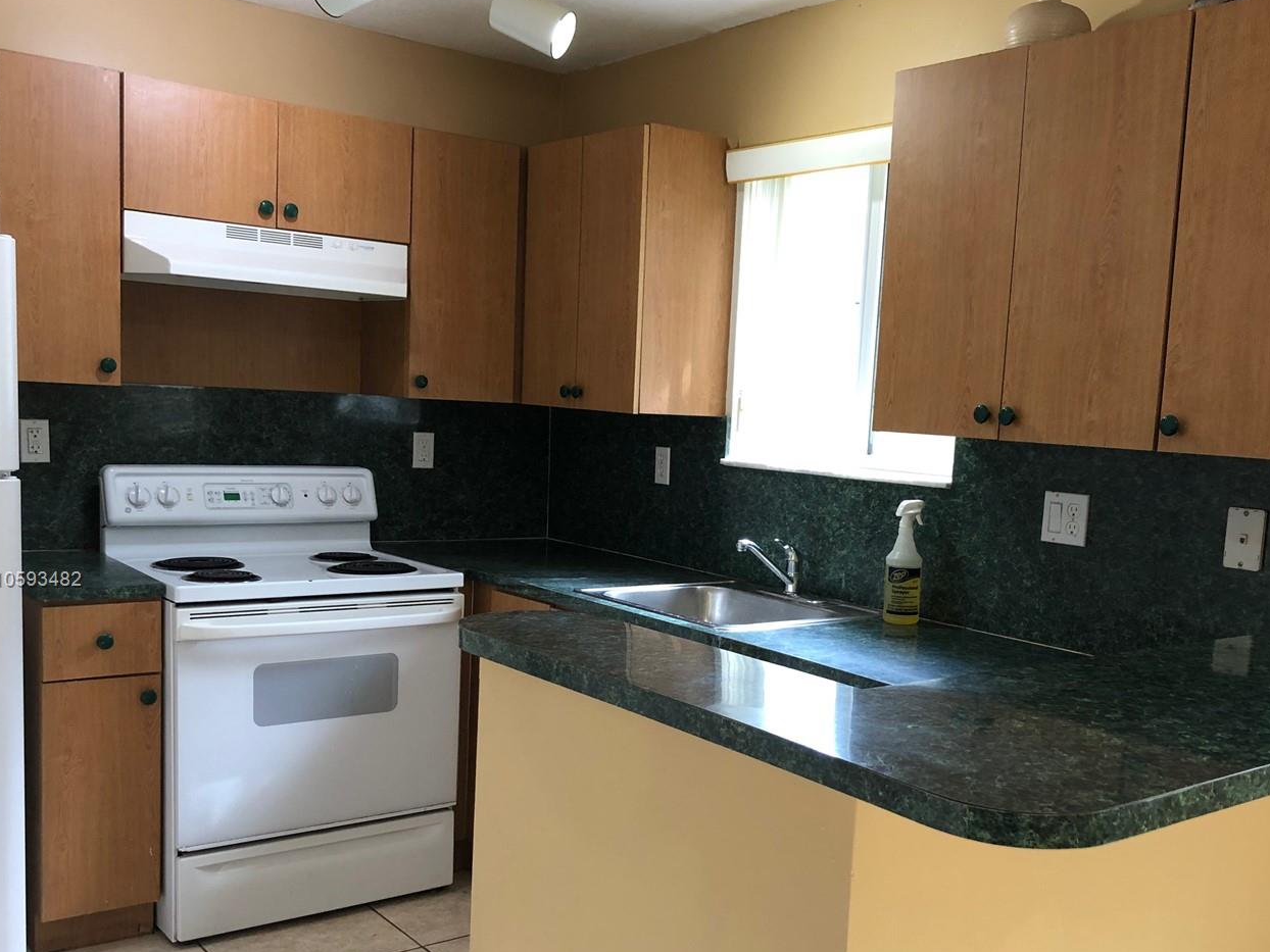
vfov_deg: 39.5
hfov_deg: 51.1
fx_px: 1321
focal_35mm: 36
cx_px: 737
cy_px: 581
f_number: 1.8
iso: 40
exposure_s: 1/17
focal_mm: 3.99
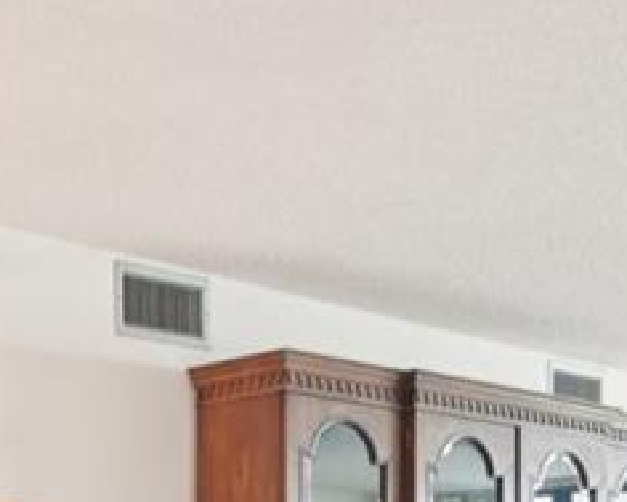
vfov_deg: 16.3
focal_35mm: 89
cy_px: 665
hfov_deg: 21.4
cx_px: 194
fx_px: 1652
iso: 400
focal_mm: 14
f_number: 8
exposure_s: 1/13
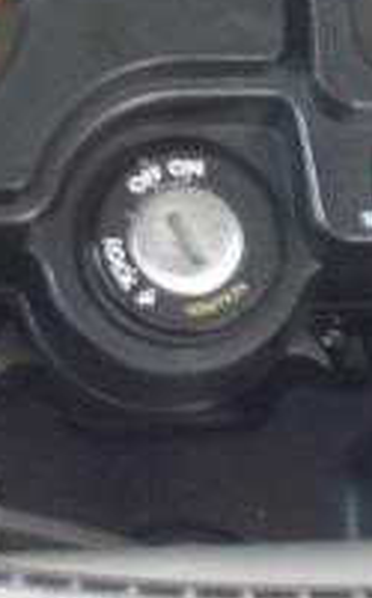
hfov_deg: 8.8
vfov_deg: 14.0
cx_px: 268
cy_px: 86
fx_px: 2409
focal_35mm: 148
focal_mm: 5.8
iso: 100
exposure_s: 1/8
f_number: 2.6
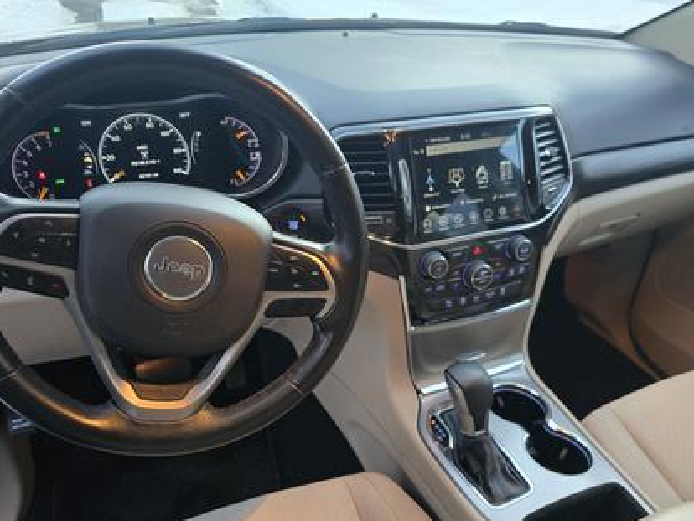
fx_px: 562
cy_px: 307
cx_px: 379
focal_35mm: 28
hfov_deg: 63.3
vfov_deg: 49.5
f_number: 1.7
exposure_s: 1/120
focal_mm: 6.3
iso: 800
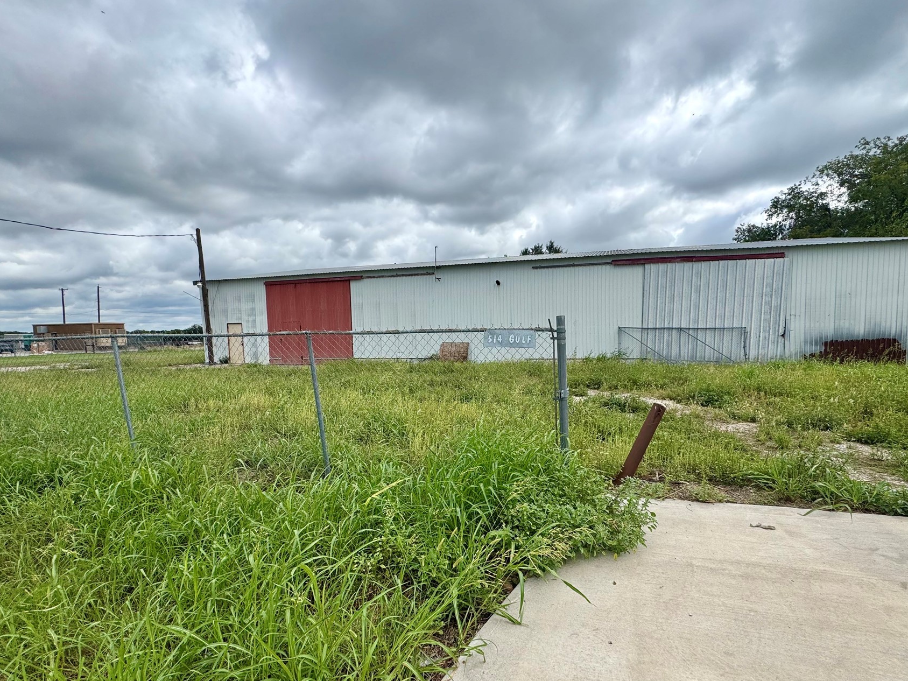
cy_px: 369
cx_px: 479
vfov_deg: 74.6
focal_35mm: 17
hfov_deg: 90.9
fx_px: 446
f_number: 2.2
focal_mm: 2.22
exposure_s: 1/1709
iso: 50
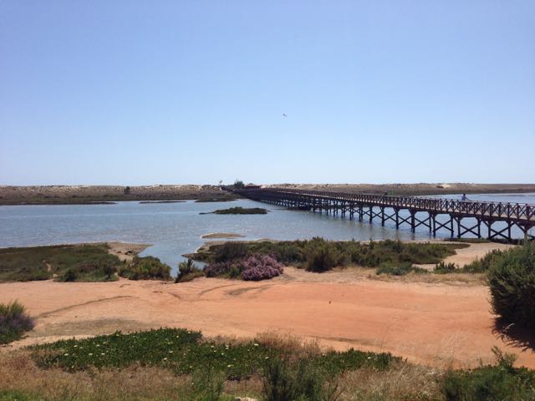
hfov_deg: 55.4
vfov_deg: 42.9
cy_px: 200
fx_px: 510
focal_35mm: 33
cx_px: 268
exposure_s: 1/3390
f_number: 2.4
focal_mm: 4.12
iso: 50
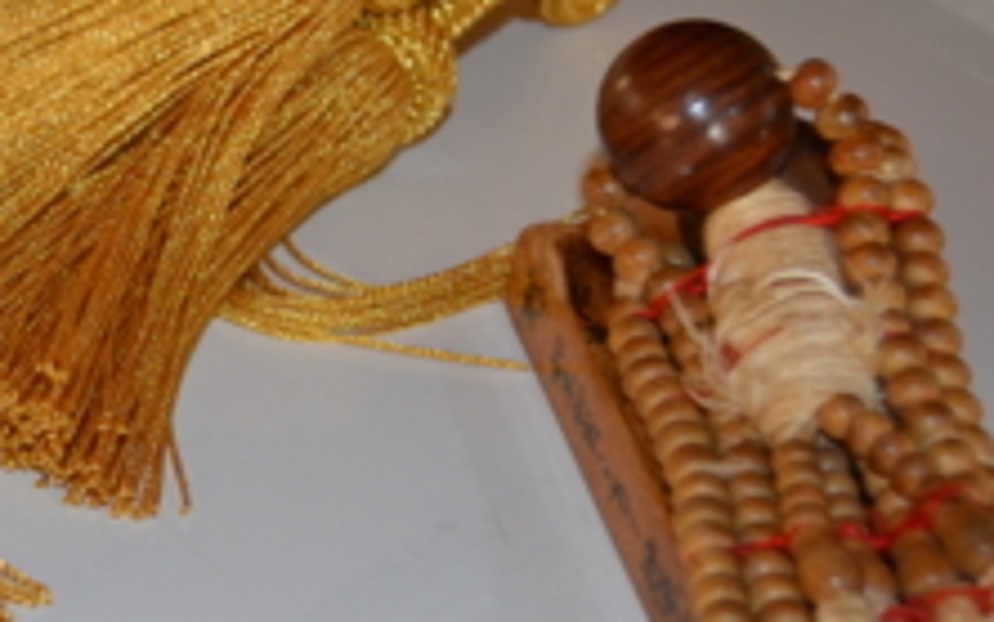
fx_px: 3280
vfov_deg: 10.8
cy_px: 383
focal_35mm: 121
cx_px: -152
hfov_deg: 16.6
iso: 320
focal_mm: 22
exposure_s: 1/60
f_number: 4
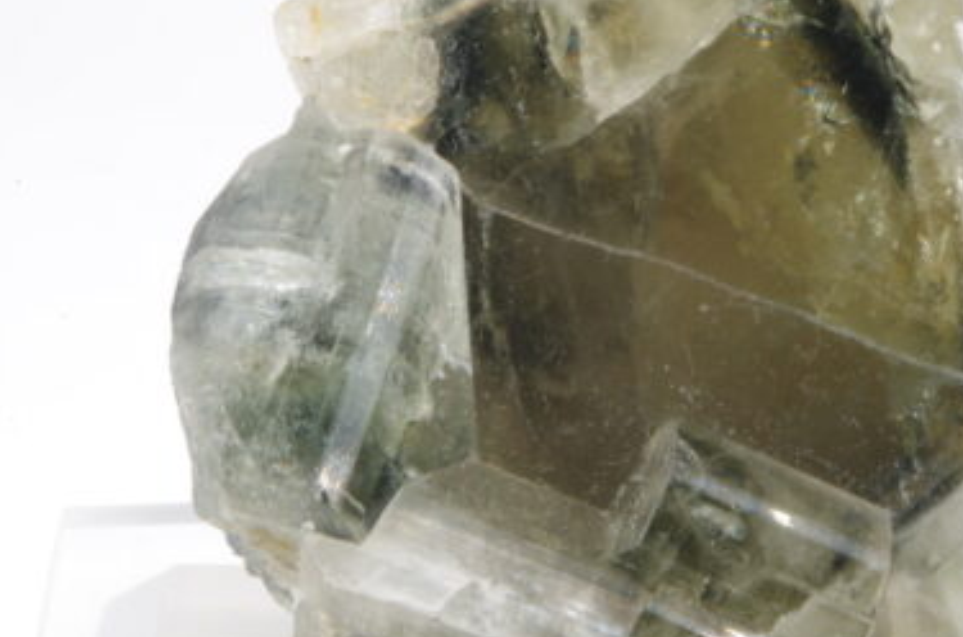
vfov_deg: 11.4
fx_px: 3202
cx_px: 639
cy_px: 299
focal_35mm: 120
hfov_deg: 17.1
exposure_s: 1/1.67
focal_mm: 50
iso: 100
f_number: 5.6
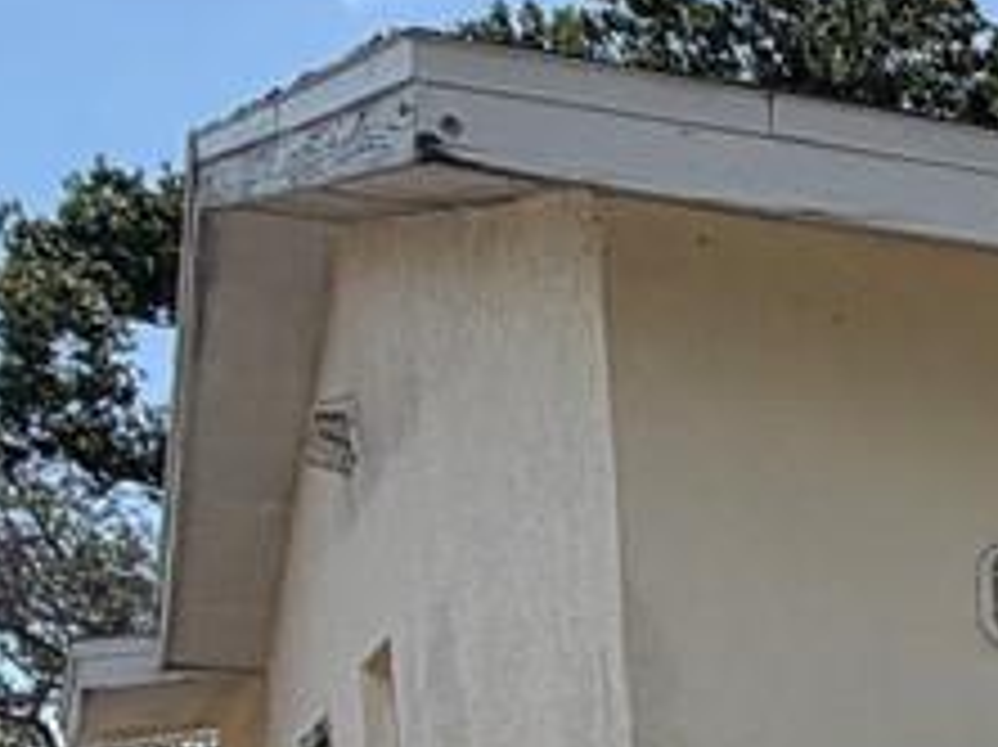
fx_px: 2909
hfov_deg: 14.3
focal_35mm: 101
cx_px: 2270
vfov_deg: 13.4
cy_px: 1264
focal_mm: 2.22
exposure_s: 1/1339
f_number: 2.2
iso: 20
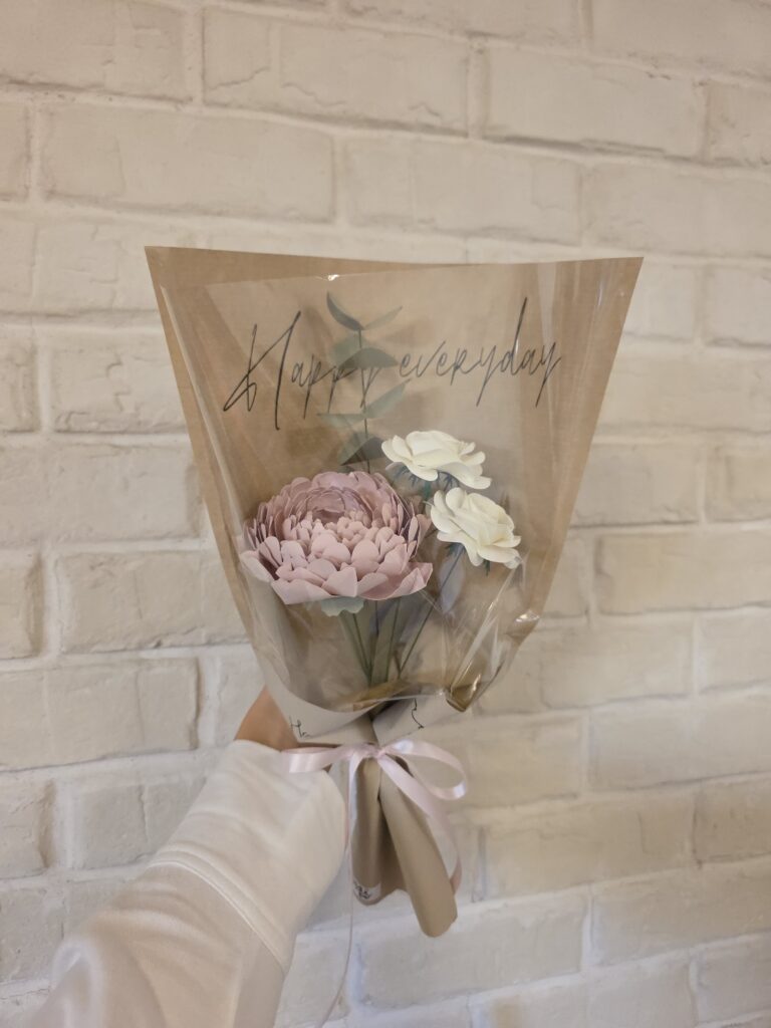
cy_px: 514
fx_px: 683
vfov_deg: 73.9
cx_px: 386
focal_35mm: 23
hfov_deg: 58.9
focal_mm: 6.3
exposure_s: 1/100
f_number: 1.7
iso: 640
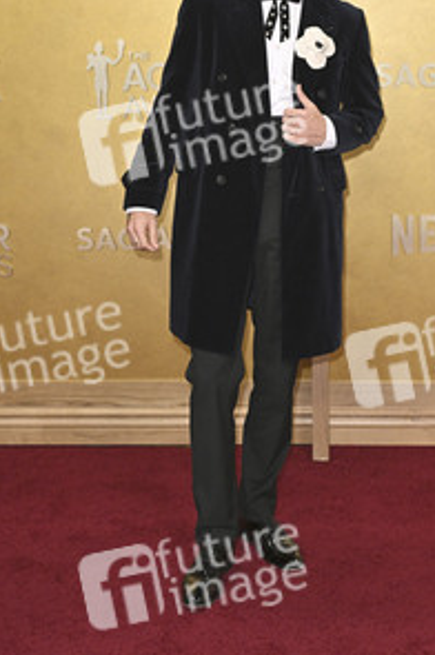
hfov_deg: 22.2
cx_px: 257
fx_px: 1108
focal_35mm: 61
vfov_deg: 32.8
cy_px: 244
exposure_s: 1/320
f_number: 5.6
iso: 2500
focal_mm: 45
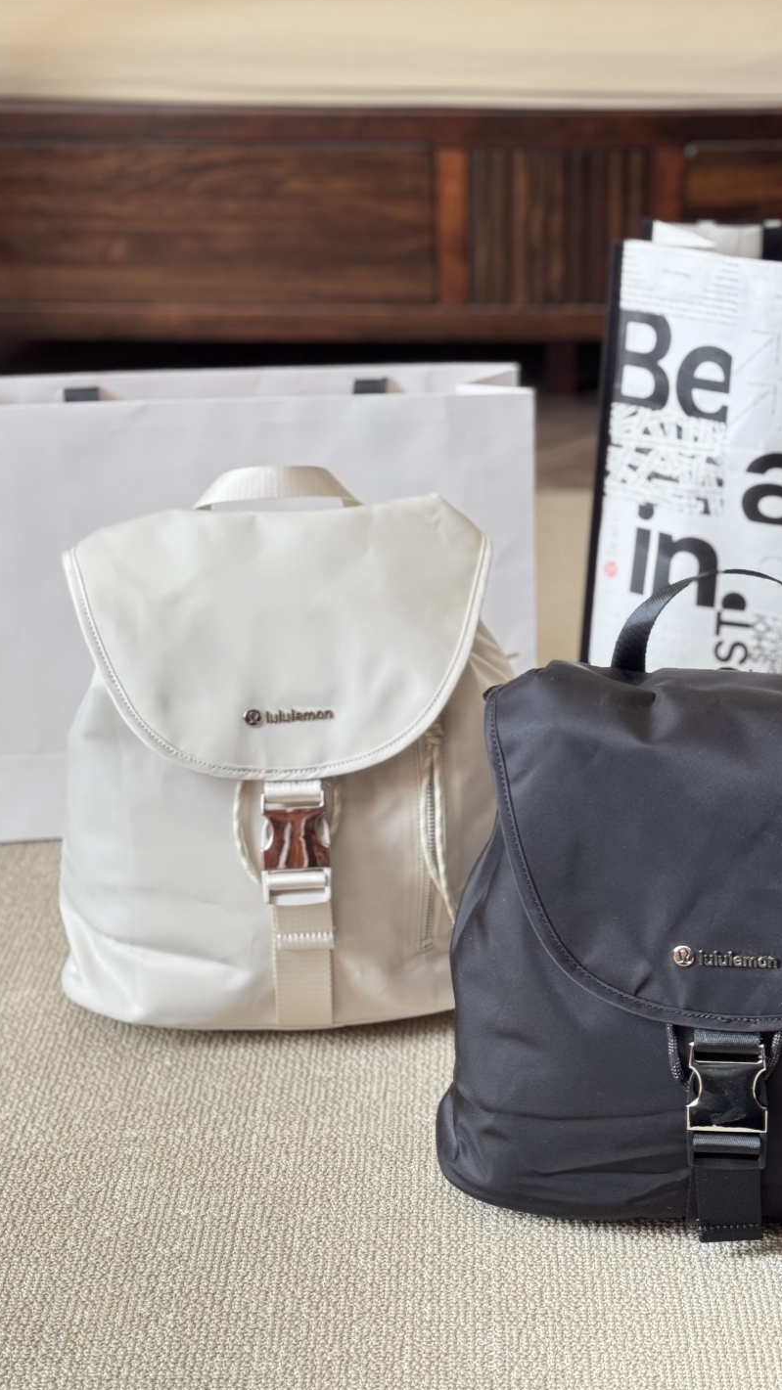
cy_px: 690
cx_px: 523
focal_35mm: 53
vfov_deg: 39.2
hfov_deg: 22.5
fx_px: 1954
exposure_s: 1/60
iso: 160
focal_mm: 6.76
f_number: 1.78
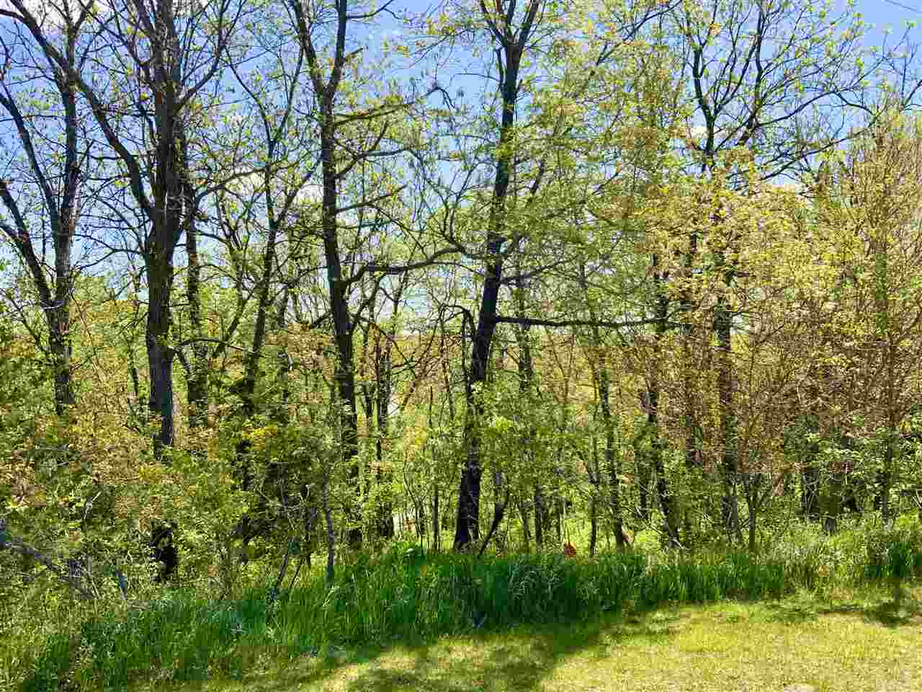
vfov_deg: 48.2
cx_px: 461
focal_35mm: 29
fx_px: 772
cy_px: 346
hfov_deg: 61.7
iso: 16
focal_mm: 3
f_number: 1.8
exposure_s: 1/1195
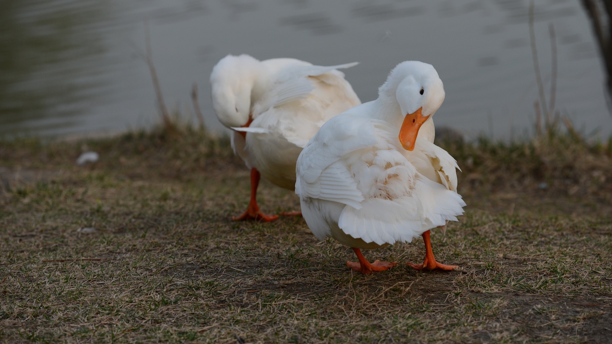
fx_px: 2466
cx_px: 308
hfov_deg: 14.1
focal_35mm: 152
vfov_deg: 8.0
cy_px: 133
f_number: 5
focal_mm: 140
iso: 640
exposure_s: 1/1000
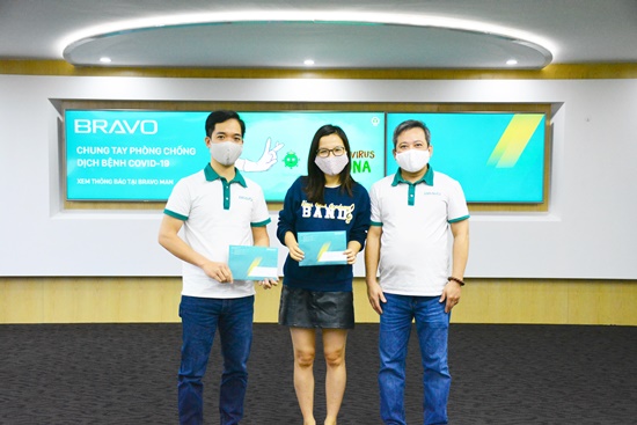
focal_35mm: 40
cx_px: 318
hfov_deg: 47.9
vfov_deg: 33.0
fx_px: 717
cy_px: 212
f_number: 4
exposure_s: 1/400
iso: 3200
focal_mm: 27
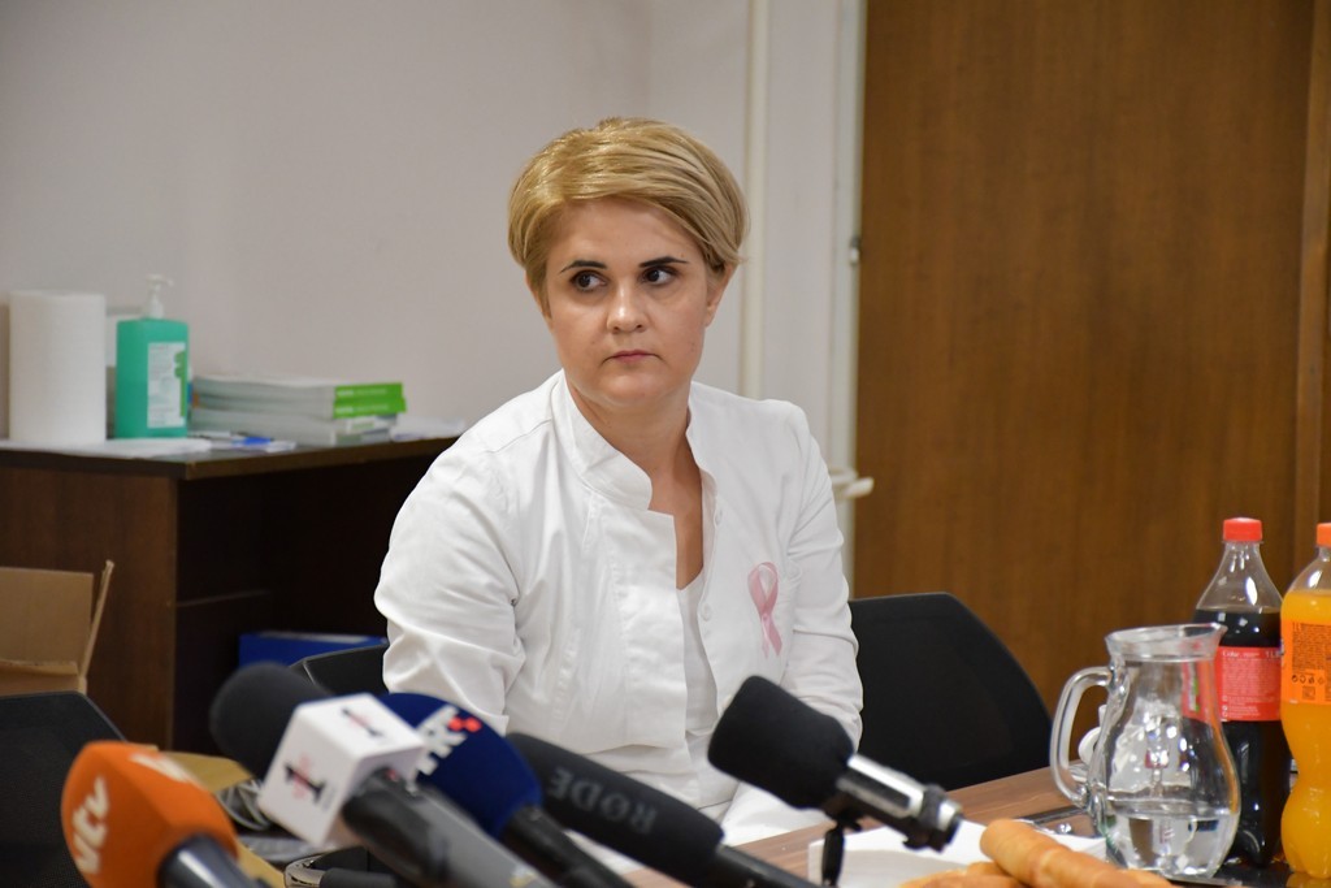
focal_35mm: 142
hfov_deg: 14.4
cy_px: 444
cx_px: 666
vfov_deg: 9.7
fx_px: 5250
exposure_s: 1/160
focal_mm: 95
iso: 3200
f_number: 5.3
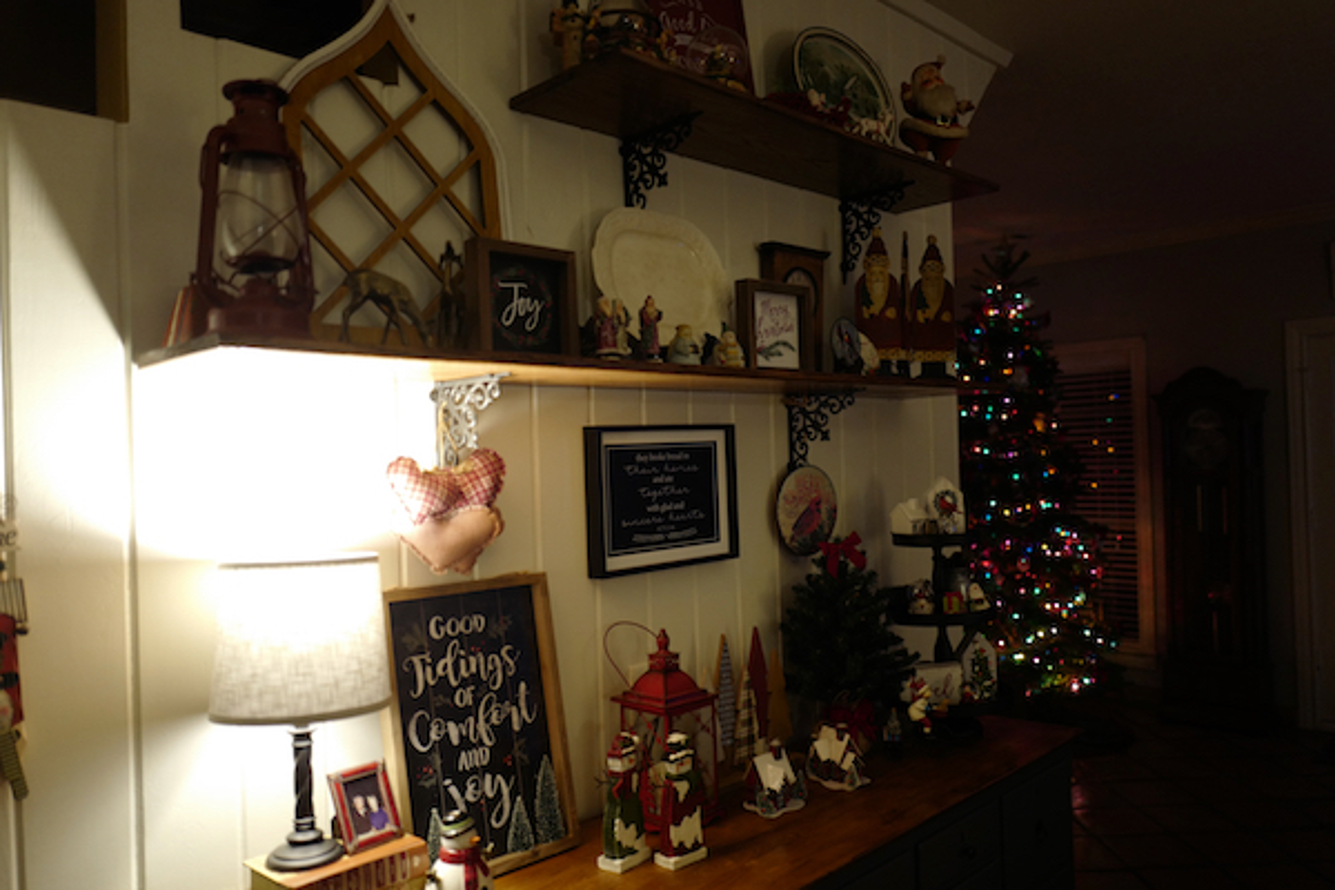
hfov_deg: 65.5
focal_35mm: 28
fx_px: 1038
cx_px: 668
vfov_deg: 46.4
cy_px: 445
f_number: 1.7
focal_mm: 28
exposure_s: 1/60
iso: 1000
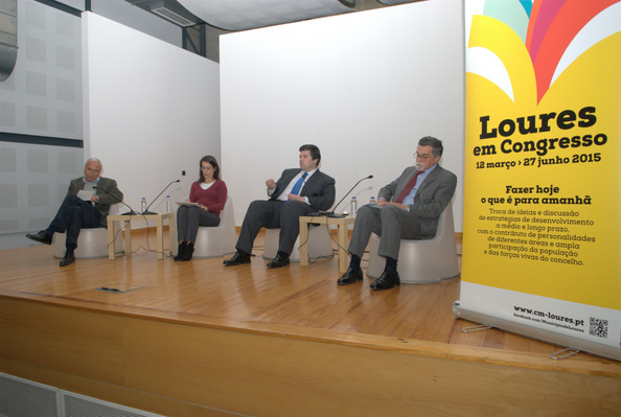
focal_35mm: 26
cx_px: 310
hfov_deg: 70.3
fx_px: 441
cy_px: 208
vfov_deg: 50.6
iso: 400
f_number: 4
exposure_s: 1/80
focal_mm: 17
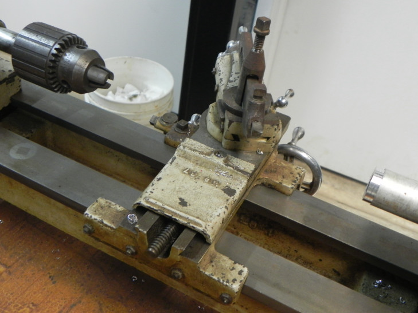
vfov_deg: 38.7
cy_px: 156
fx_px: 447
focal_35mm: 37
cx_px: 209
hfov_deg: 50.1
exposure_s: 1/14
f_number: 3.2
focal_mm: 6.6
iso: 400
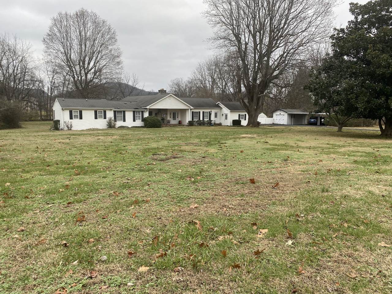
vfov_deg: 53.1
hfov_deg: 67.3
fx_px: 294
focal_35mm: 26
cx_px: 196
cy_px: 147
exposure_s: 1/426
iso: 32
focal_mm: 4.25
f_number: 1.8
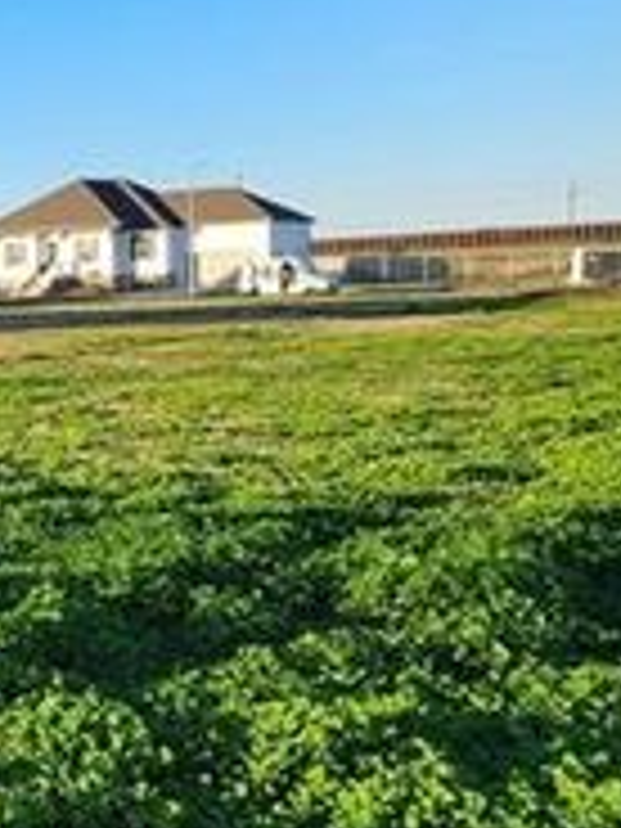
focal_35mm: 47
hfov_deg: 21.5
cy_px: 349
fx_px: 1124
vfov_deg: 40.3
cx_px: -468
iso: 50
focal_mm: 2.2
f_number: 2.2
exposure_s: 1/707
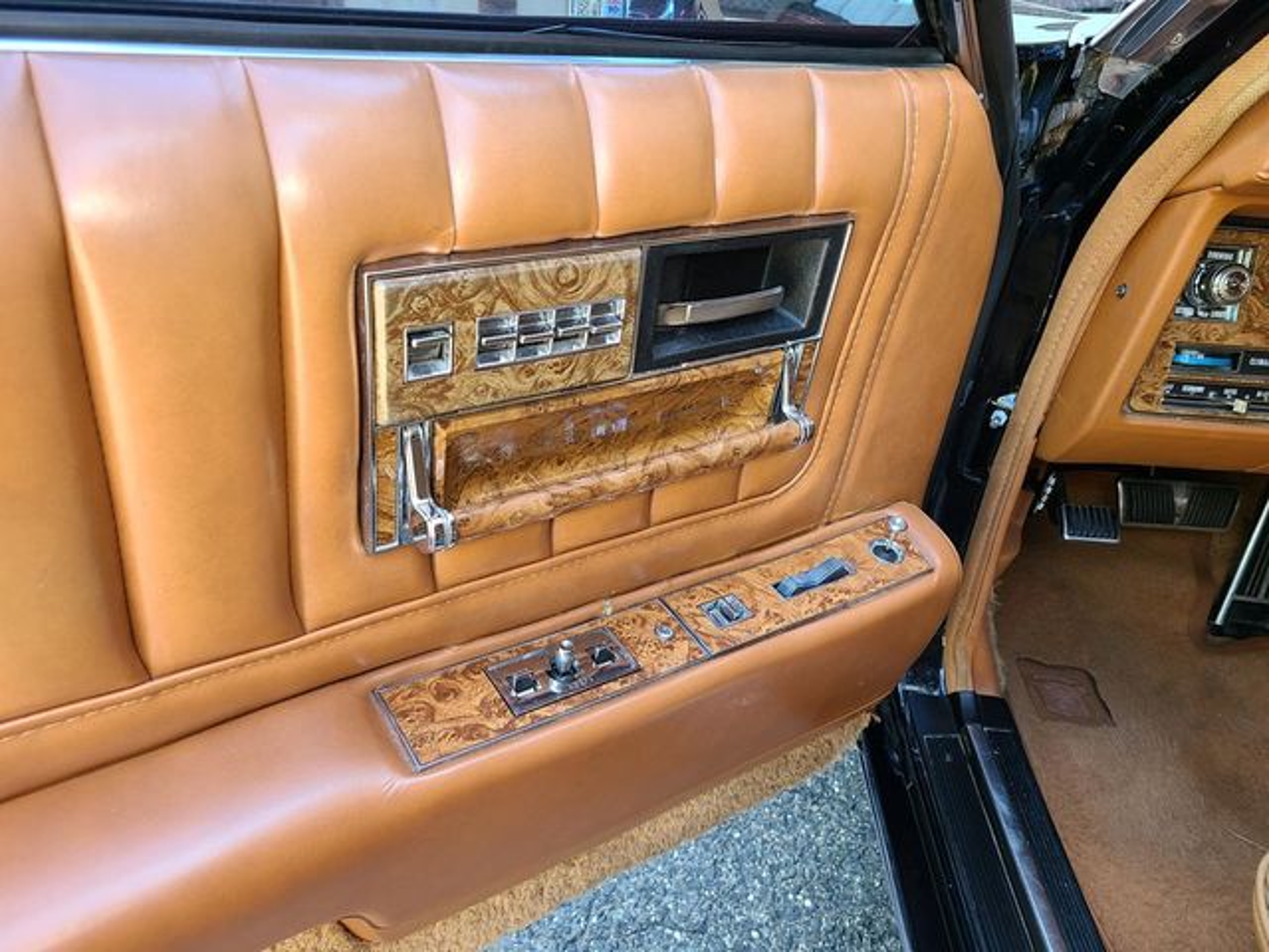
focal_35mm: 26
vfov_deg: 53.1
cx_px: 634
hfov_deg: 67.3
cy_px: 476
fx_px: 953
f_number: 1.8
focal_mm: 5.4
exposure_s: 1/60
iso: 64
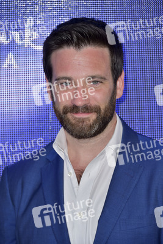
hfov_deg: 6.9
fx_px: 1357
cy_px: 122
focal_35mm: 200
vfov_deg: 10.3
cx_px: 82
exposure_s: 1/250
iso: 320
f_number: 7.1
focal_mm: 200
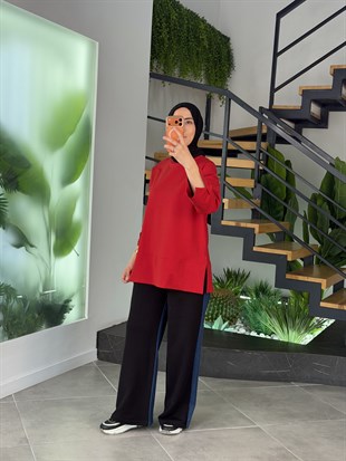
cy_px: 230
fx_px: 639
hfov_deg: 30.3
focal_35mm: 48
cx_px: 173
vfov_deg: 39.6
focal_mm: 6.76
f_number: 1.78
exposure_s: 1/188
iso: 100
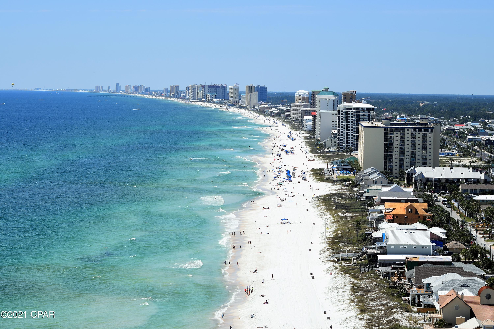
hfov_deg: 19.5
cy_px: 164
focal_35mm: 105
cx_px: 247
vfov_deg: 13.0
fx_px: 1441
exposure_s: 1/1000
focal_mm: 70
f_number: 8
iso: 200
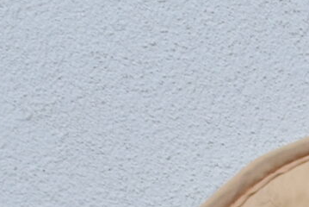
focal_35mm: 289
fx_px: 2479
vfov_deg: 4.6
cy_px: 602
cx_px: 613
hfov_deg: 6.9
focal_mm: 27
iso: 400
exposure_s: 1/125
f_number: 5.6
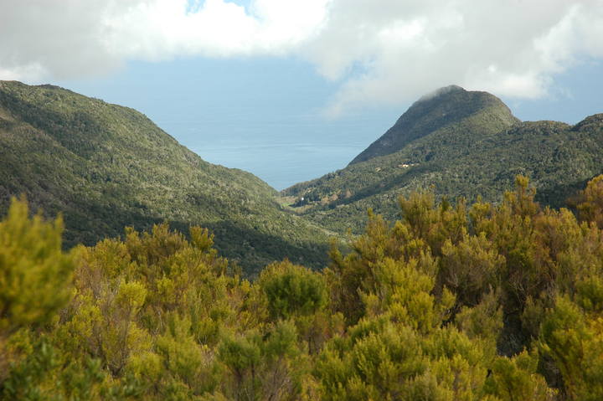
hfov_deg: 19.5
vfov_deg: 13.0
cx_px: 302
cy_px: 200
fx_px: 1757
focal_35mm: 105
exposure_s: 1/200
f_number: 10
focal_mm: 70
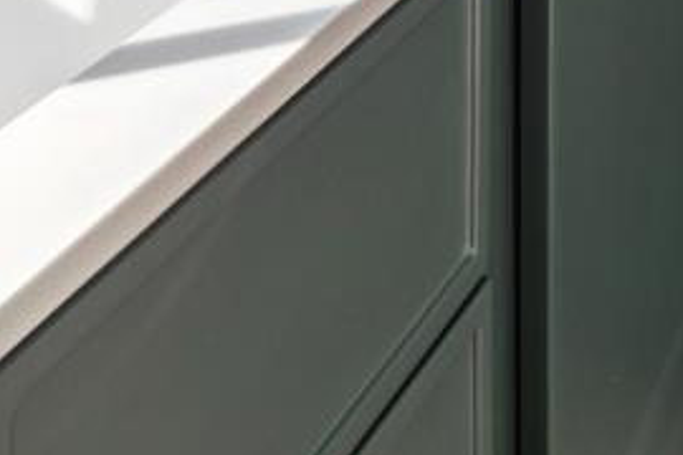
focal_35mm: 89
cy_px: -713
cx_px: 1207
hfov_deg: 18.3
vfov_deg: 11.8
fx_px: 1688
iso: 320
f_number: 11
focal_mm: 16
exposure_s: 1/15
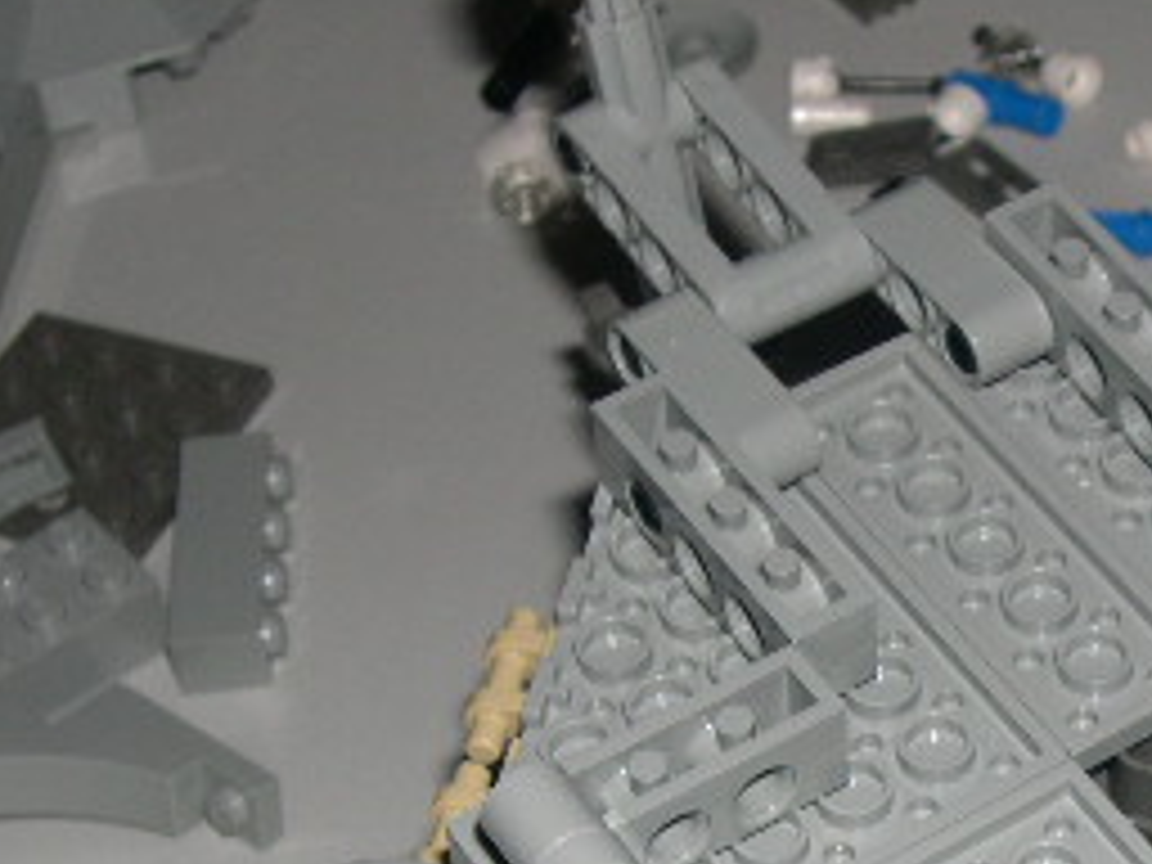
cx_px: 1071
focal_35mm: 105
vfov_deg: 13.9
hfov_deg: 18.4
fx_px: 3494
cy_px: 801
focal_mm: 9
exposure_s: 1/60
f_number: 8
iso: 100
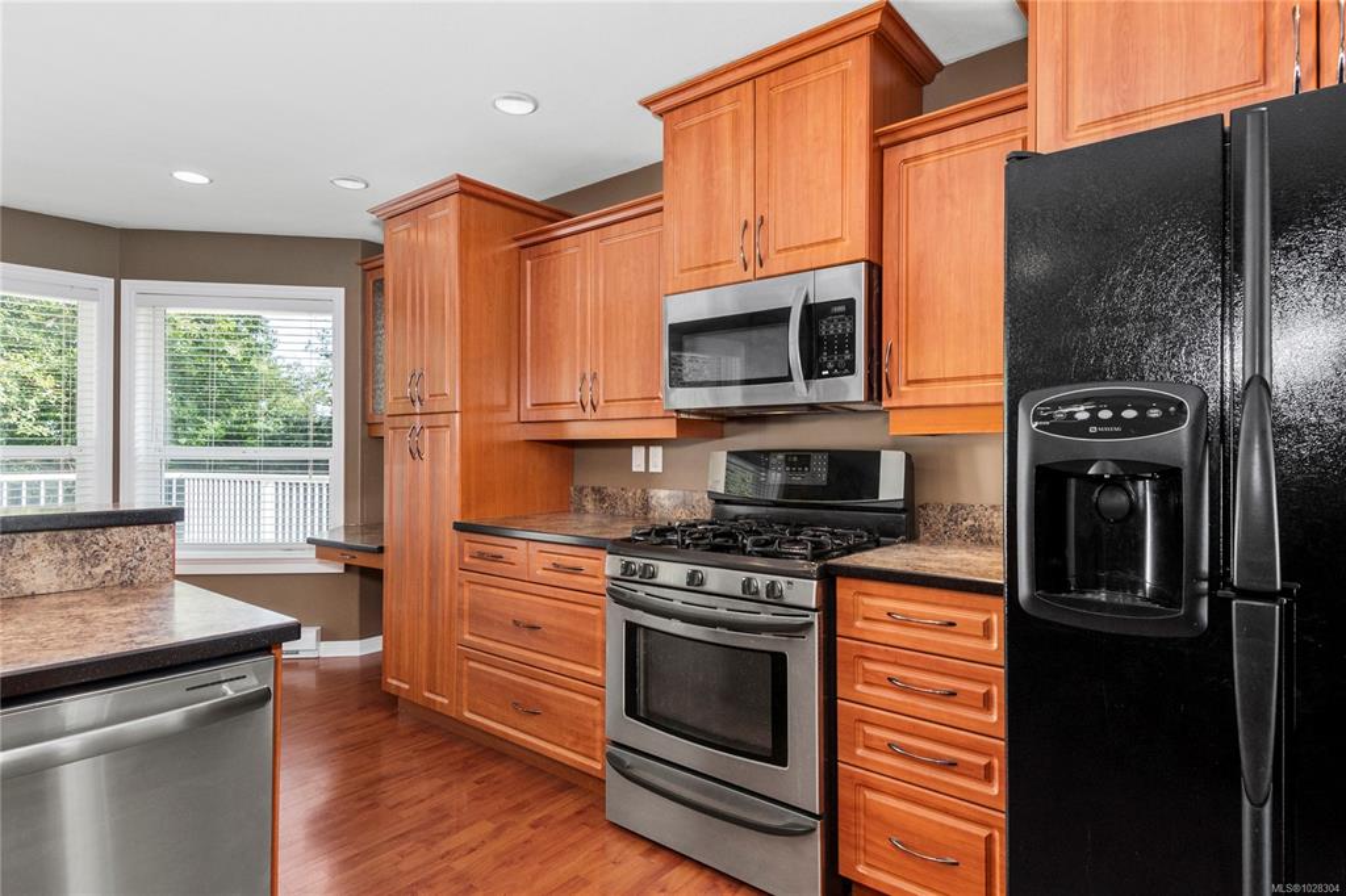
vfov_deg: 67.3
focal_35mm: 18
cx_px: 673
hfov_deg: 90.0
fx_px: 673
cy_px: 448
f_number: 8
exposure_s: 1/10
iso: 320
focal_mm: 12
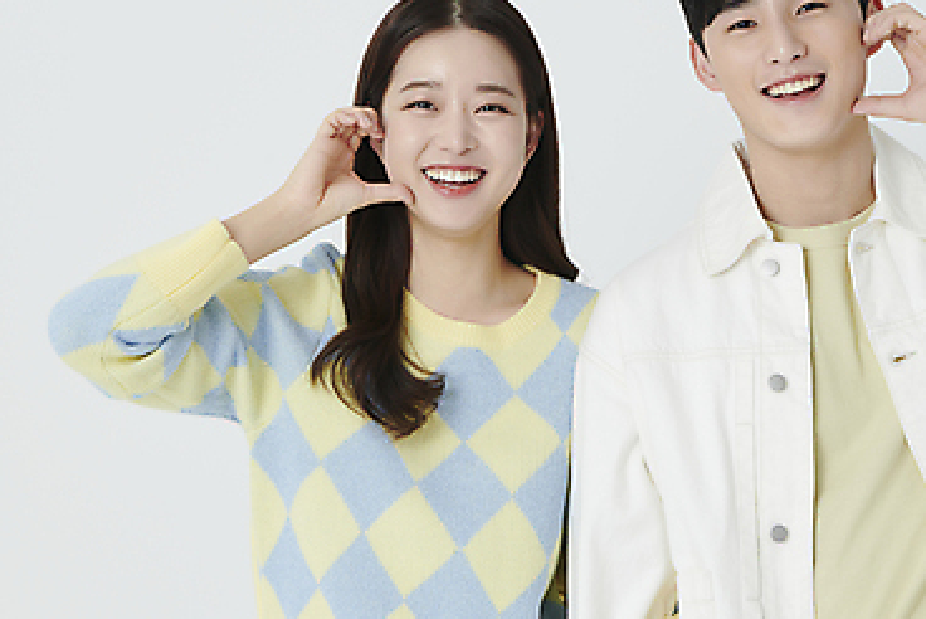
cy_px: 294
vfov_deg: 12.0
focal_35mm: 114
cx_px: 632
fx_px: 2935
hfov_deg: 17.9
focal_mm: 70
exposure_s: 1/125
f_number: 11
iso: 80
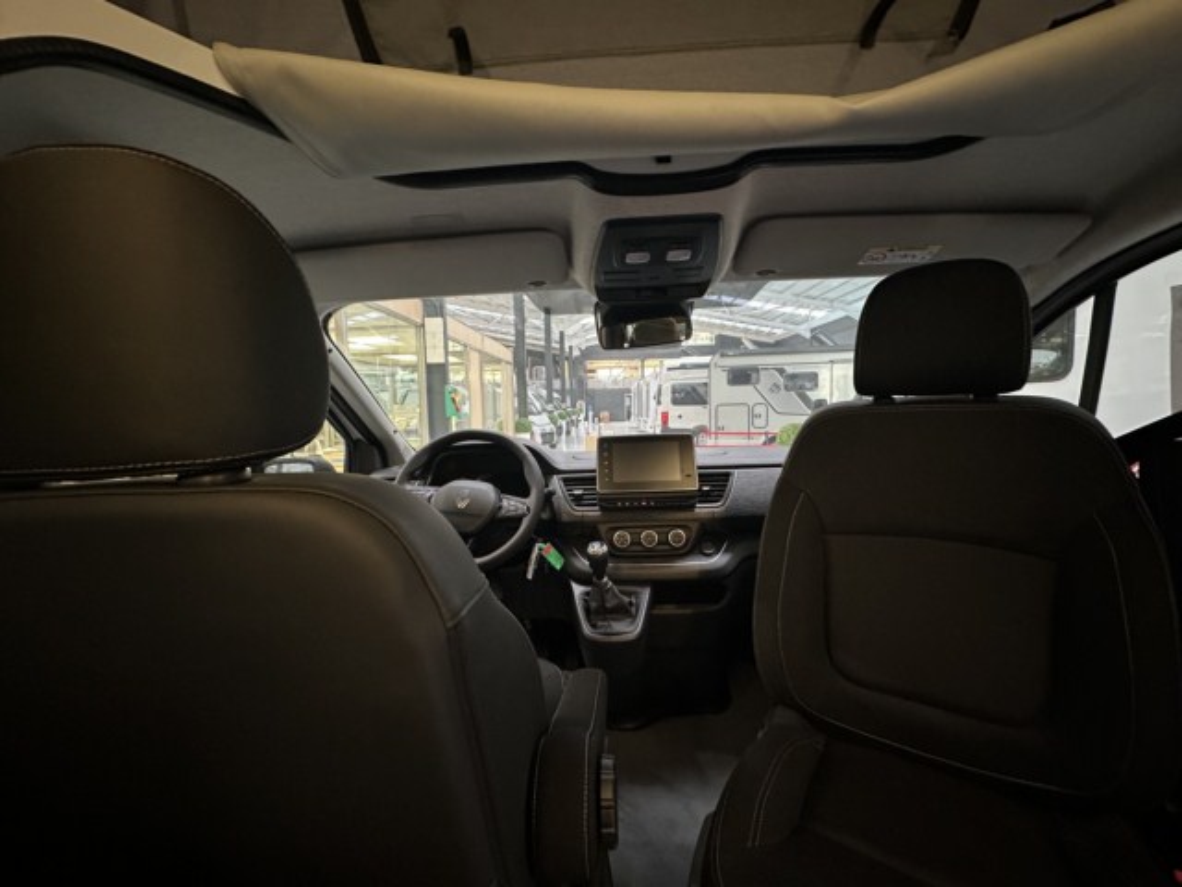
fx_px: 478
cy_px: 444
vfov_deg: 85.7
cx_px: 591
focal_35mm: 14
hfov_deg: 102.1
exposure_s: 1/50
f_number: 2.2
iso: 500
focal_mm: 2.22
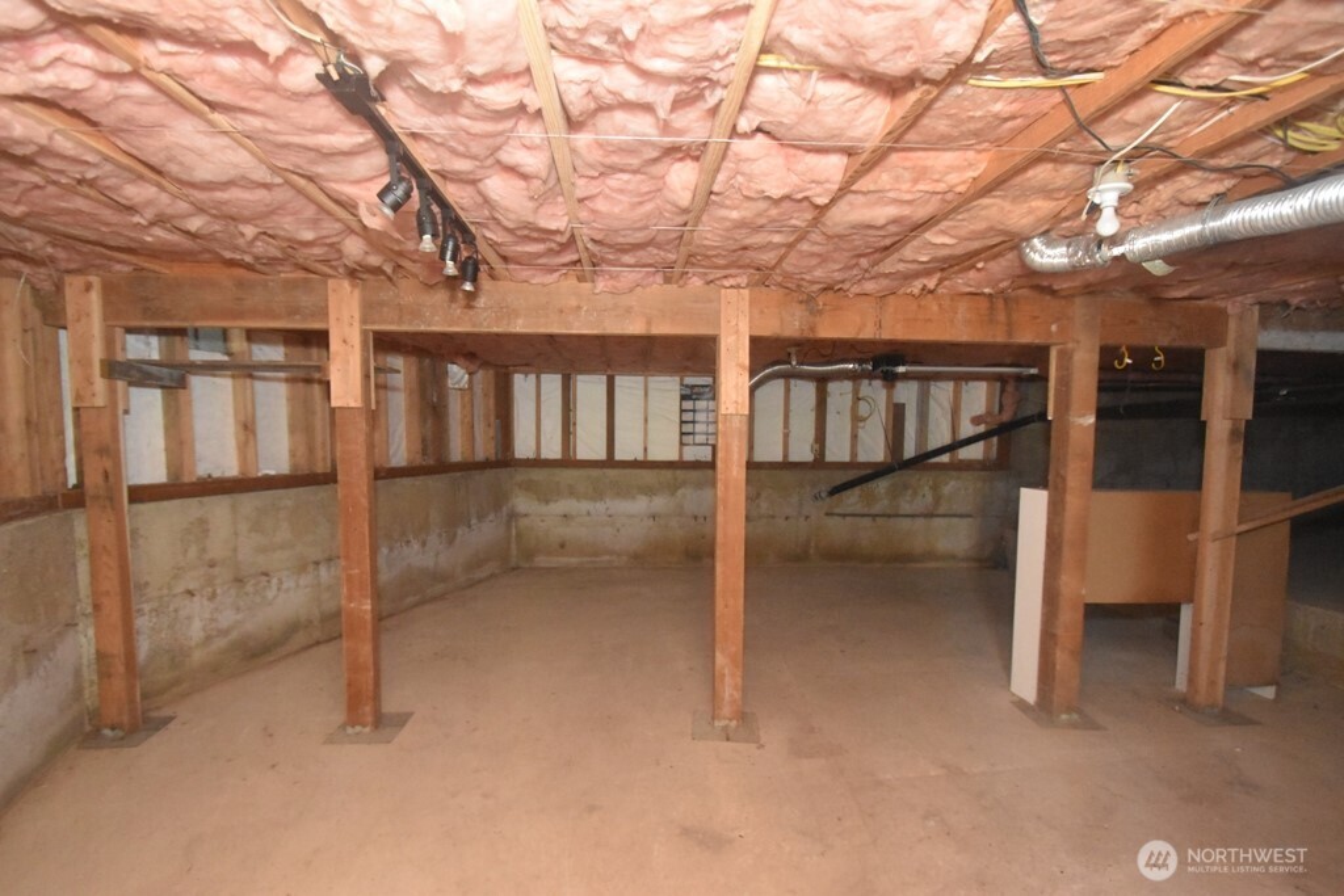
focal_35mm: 16
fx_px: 616
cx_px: 672
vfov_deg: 72.1
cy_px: 448
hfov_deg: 95.0
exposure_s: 1/60
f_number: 4
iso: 6400
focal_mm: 11
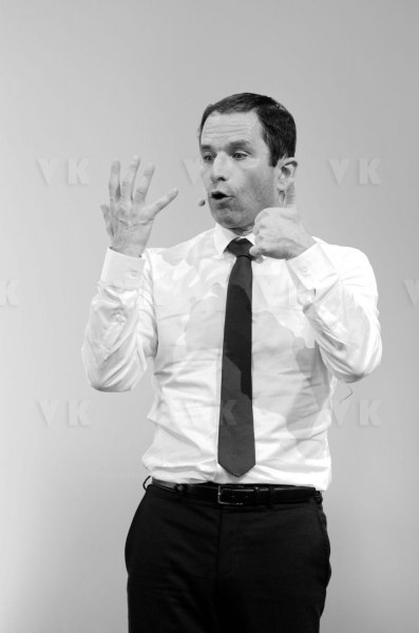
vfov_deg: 9.8
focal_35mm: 210
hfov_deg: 6.5
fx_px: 3685
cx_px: 210
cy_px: 316
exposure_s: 1/100
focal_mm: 140
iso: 1000
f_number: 3.5
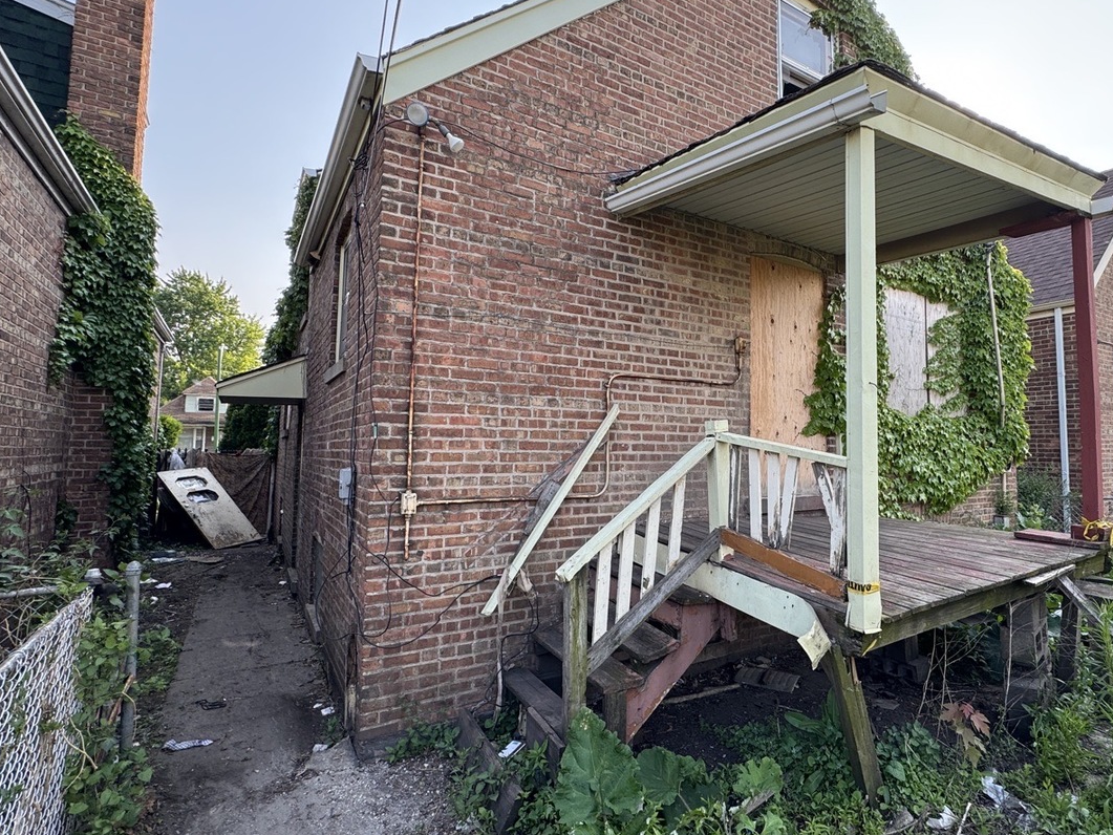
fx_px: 611
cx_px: 670
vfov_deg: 68.7
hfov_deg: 83.6
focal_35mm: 19
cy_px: 407
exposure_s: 1/267
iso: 40
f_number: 2.2
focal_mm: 2.22
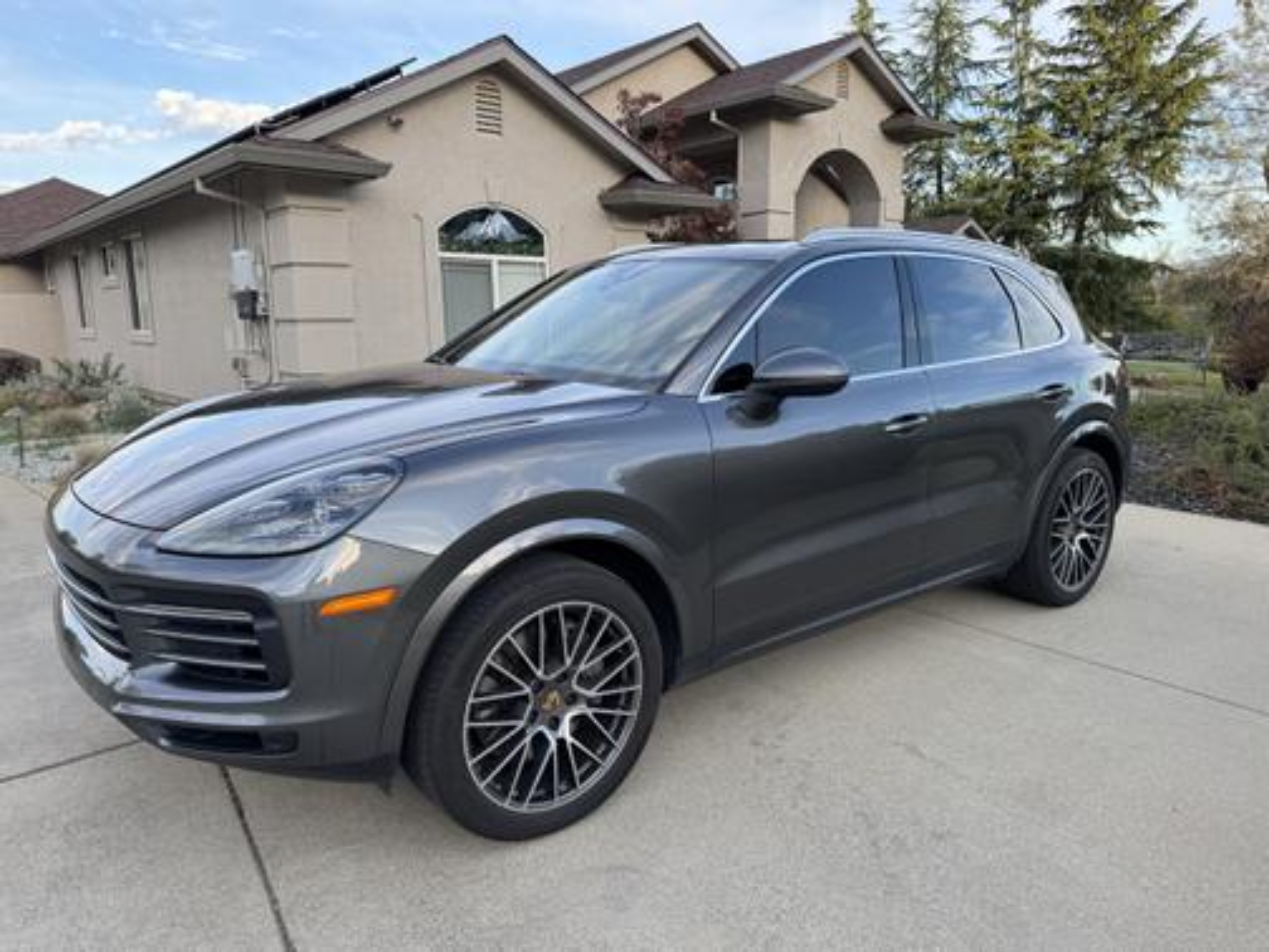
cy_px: 476
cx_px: 634
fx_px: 880
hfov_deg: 71.6
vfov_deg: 56.8
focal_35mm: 24
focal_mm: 6.76
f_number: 1.78
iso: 80
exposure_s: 1/439
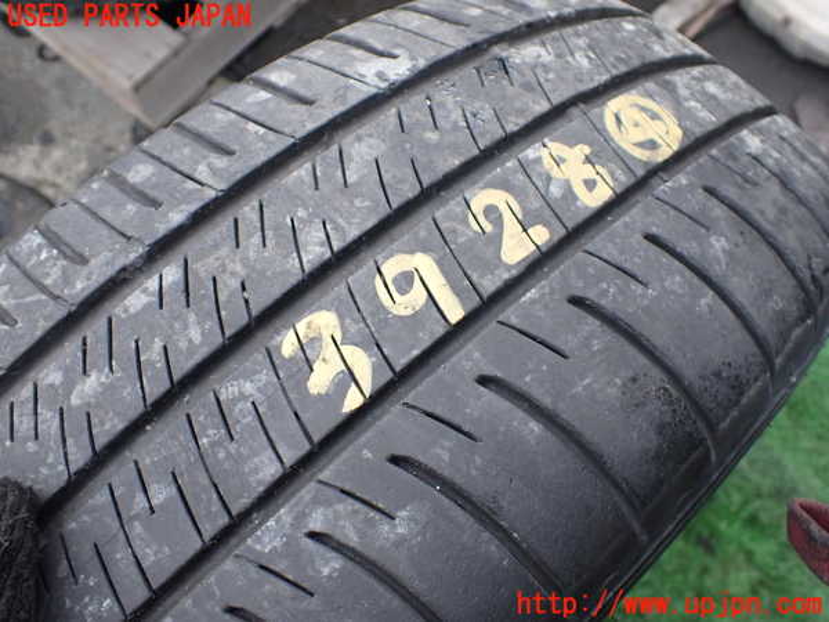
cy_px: 311
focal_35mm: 30
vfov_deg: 46.8
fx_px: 718
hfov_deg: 60.0
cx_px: 414
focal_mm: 5.4
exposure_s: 1/125
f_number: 2.3
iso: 320
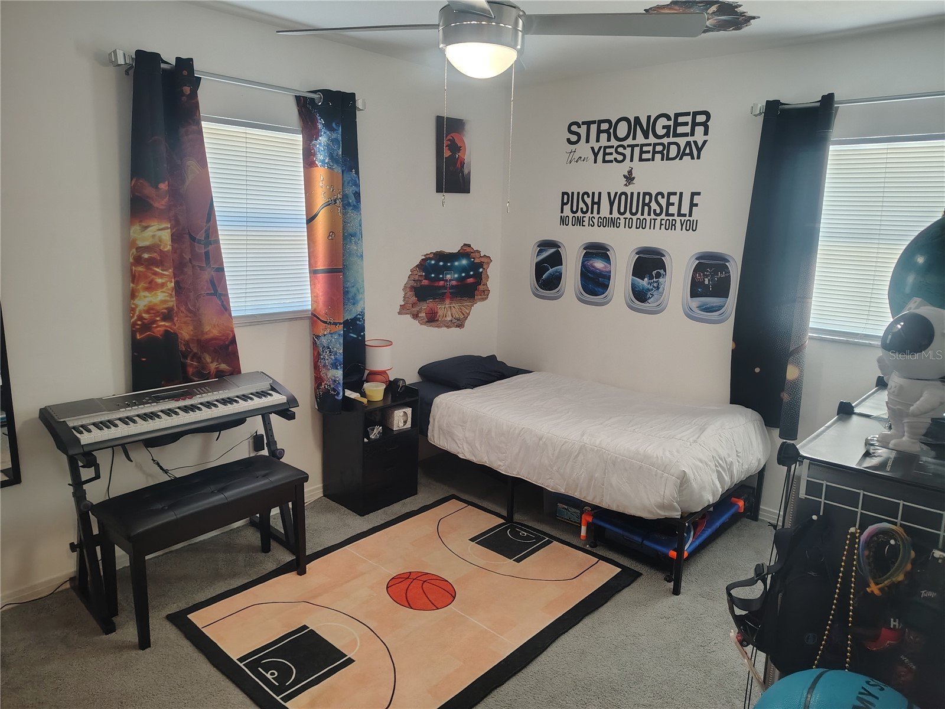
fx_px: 655
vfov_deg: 56.8
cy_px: 354
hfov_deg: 71.6
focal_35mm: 24
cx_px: 472
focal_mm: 5.56
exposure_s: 1/60
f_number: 1.8
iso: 1469
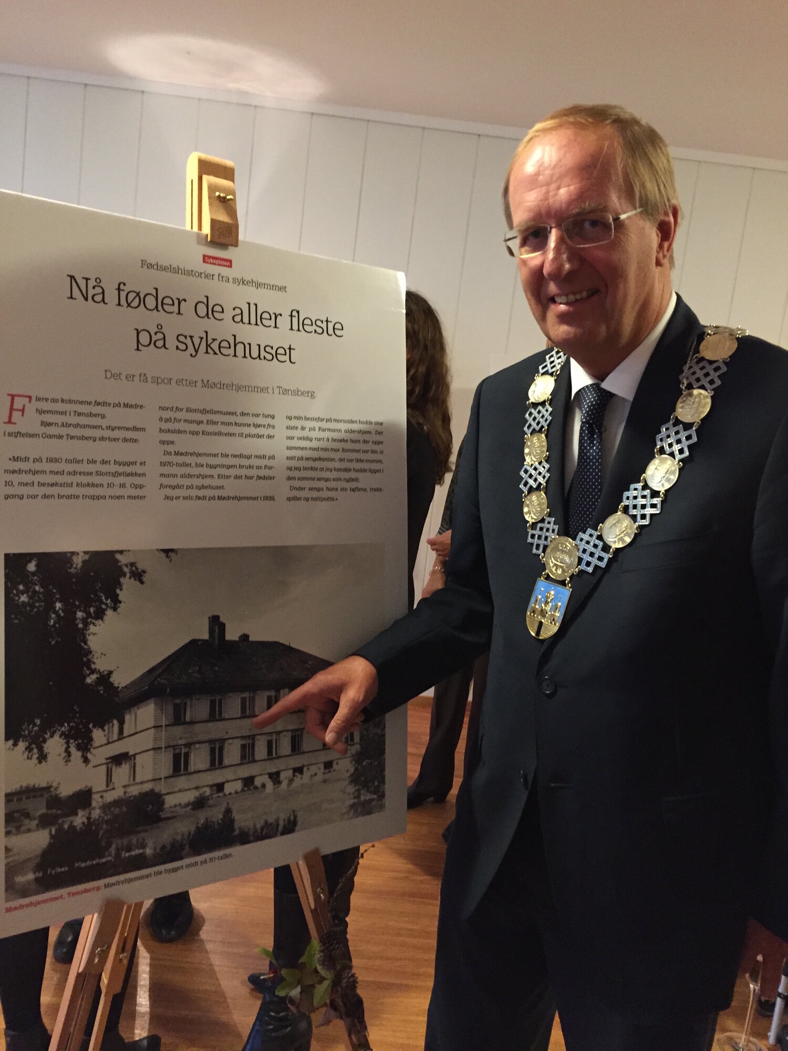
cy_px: 526
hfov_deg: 48.2
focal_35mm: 29
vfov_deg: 61.7
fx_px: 880
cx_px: 394
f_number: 2.2
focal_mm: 4.15
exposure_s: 1/17
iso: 250
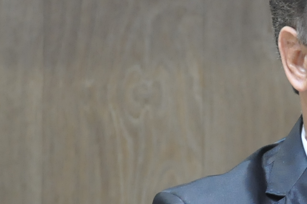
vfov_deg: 2.9
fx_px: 4017
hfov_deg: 4.4
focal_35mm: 471
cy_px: 92
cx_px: 343
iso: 2000
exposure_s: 1/40
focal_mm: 105
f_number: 5.6
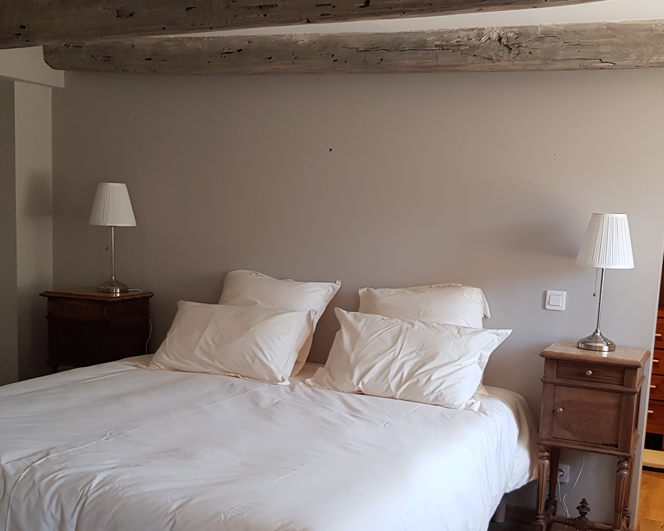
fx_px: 865
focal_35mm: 44
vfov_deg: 33.9
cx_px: 380
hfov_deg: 41.9
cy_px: 351
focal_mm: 4.3
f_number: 1.7
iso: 100
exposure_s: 1/50
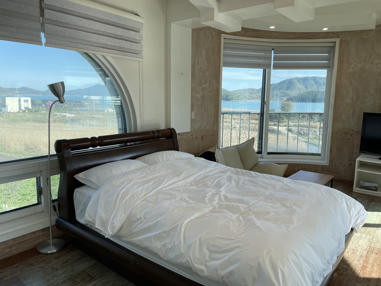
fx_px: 286
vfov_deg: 53.1
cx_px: 190
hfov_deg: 67.3
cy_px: 143
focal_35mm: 26
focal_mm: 4.2
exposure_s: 1/569
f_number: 1.6
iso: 32
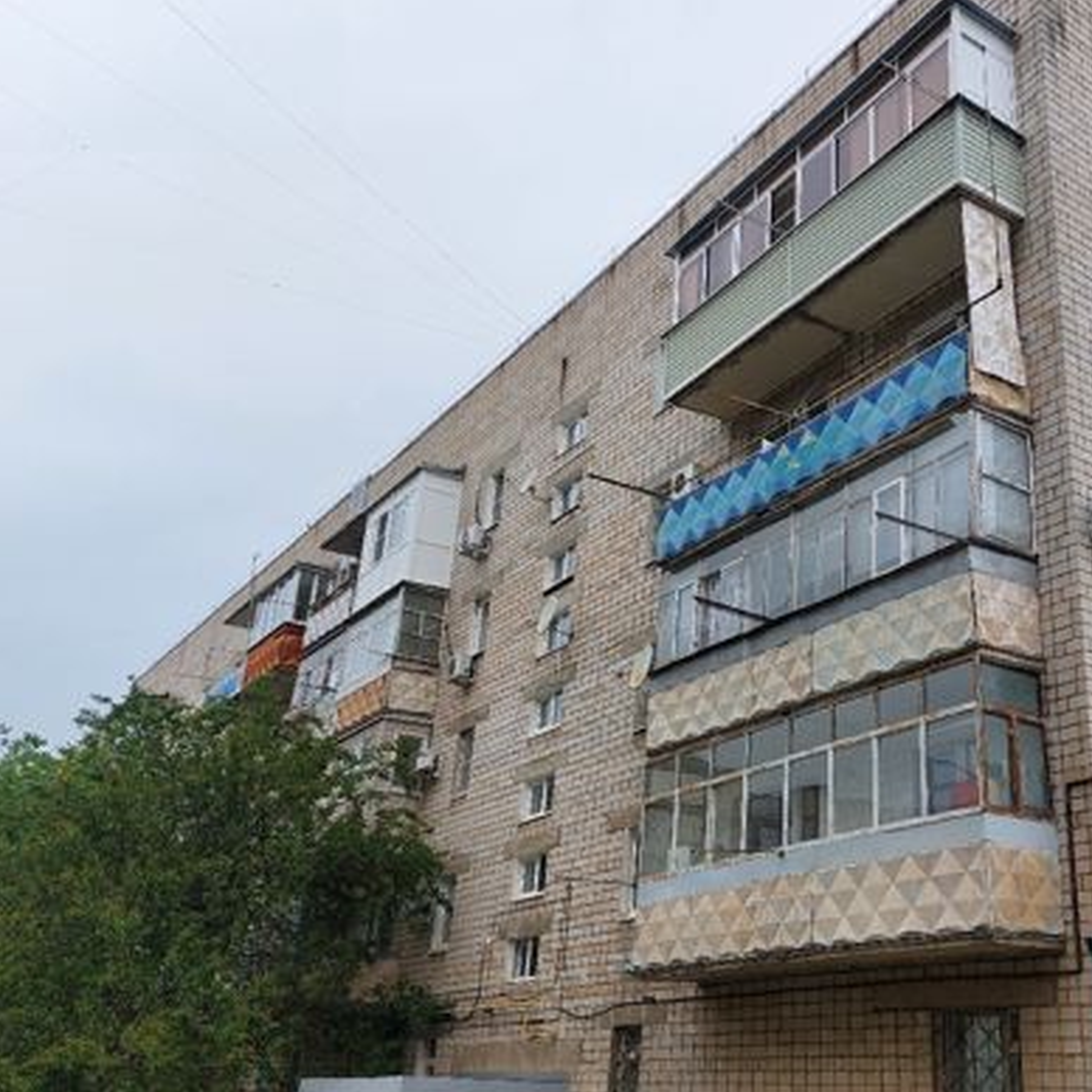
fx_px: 1249
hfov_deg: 45.9
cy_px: 602
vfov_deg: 47.1
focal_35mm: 35
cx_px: 788
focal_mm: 5.23
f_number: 1.8
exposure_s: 1/352
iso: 25
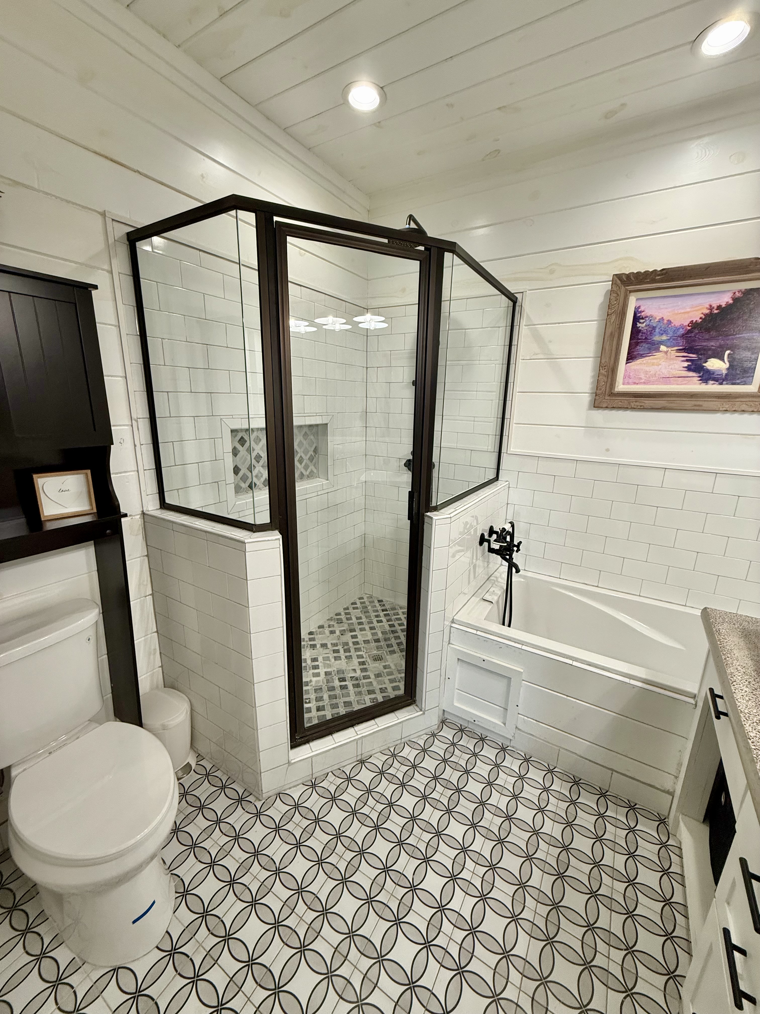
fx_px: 410
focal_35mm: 14
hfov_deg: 85.7
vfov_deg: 102.1
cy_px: 507
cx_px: 380
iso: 160
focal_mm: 2.22
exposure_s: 1/120
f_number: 2.2
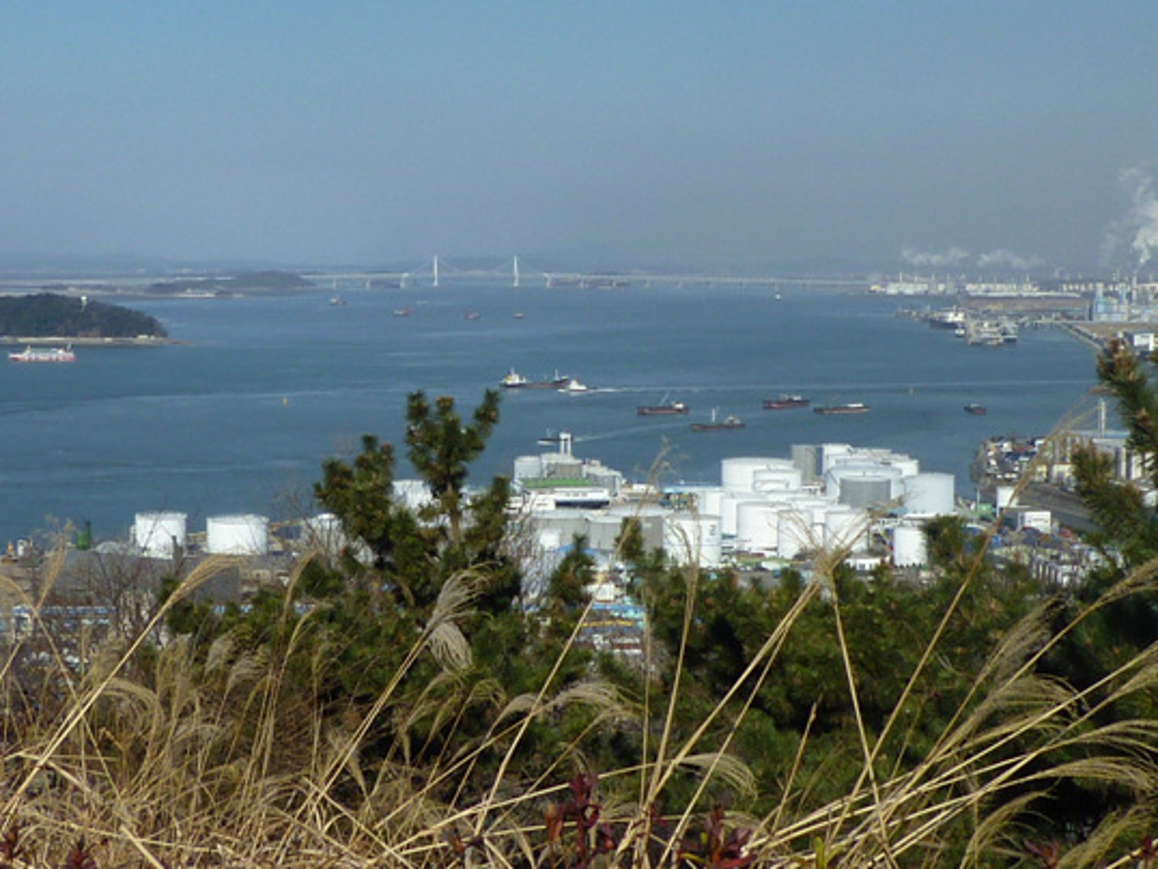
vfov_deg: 22.6
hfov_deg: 29.7
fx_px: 2175
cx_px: 467
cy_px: 421
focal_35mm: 65
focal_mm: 4.5
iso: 80
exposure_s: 1/800
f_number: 4.5
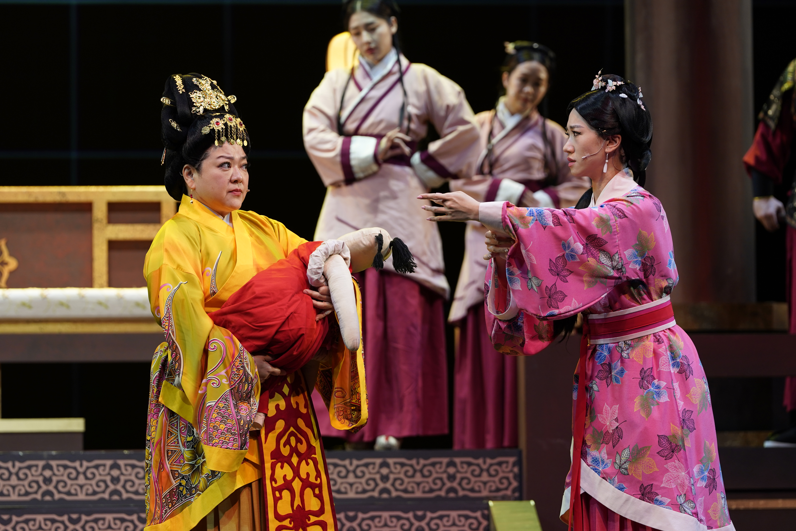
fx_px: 4422
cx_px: 398
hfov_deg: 10.3
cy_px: 266
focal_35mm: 200
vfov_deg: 6.9
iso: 640
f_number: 4
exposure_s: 1/160
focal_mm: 200
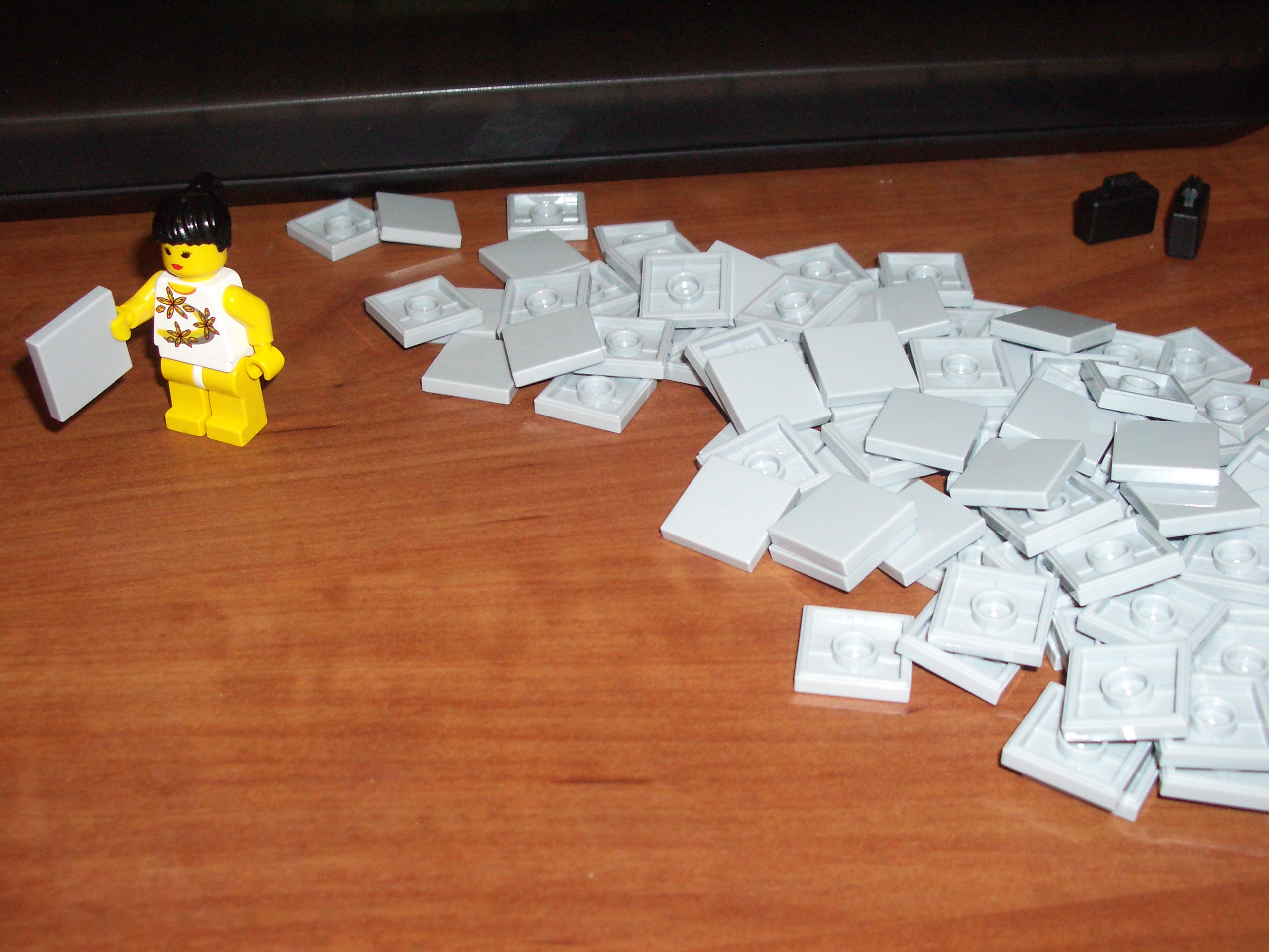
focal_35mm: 49
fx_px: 1796
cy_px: 476
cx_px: 634
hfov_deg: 38.9
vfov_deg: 29.7
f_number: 3.1
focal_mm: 8.2
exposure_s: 1/60
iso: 200
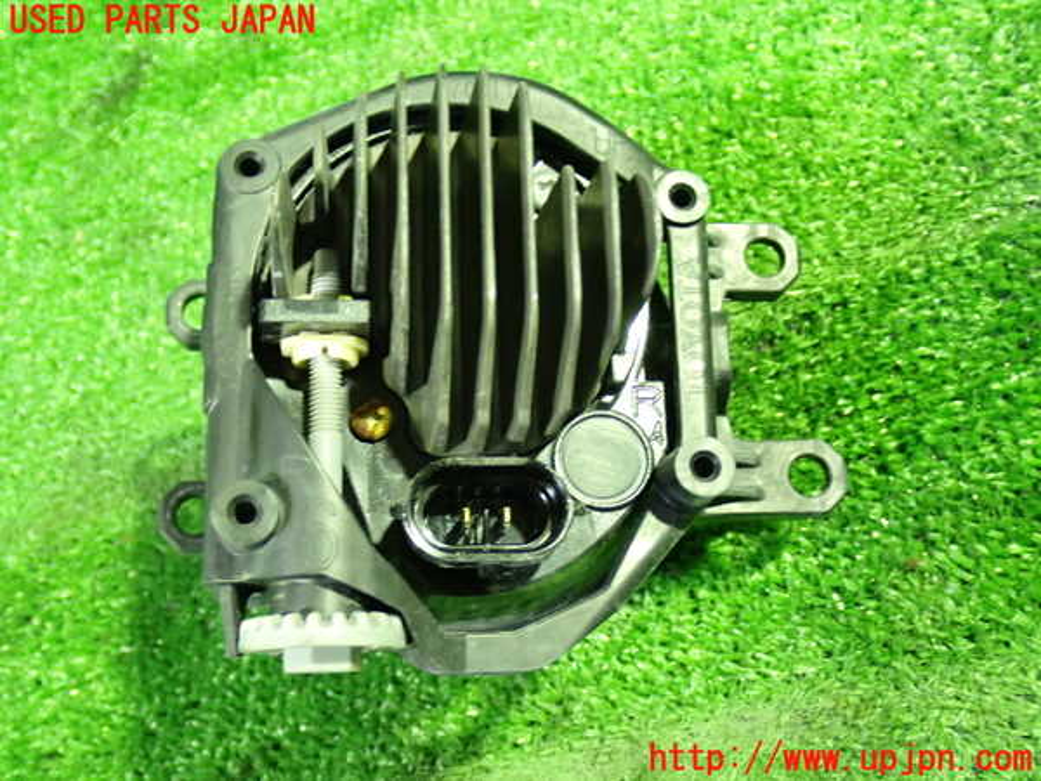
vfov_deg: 35.1
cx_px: 520
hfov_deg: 45.8
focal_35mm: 41
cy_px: 390
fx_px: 1233
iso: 800
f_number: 2.8
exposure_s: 1/13
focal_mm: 7.31
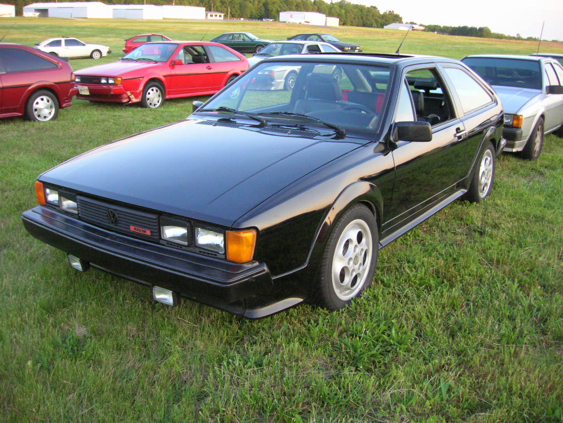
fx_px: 553
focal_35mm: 34
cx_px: 282
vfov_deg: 41.8
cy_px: 212
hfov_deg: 54.0
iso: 200
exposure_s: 1/125
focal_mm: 5.7
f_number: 2.9
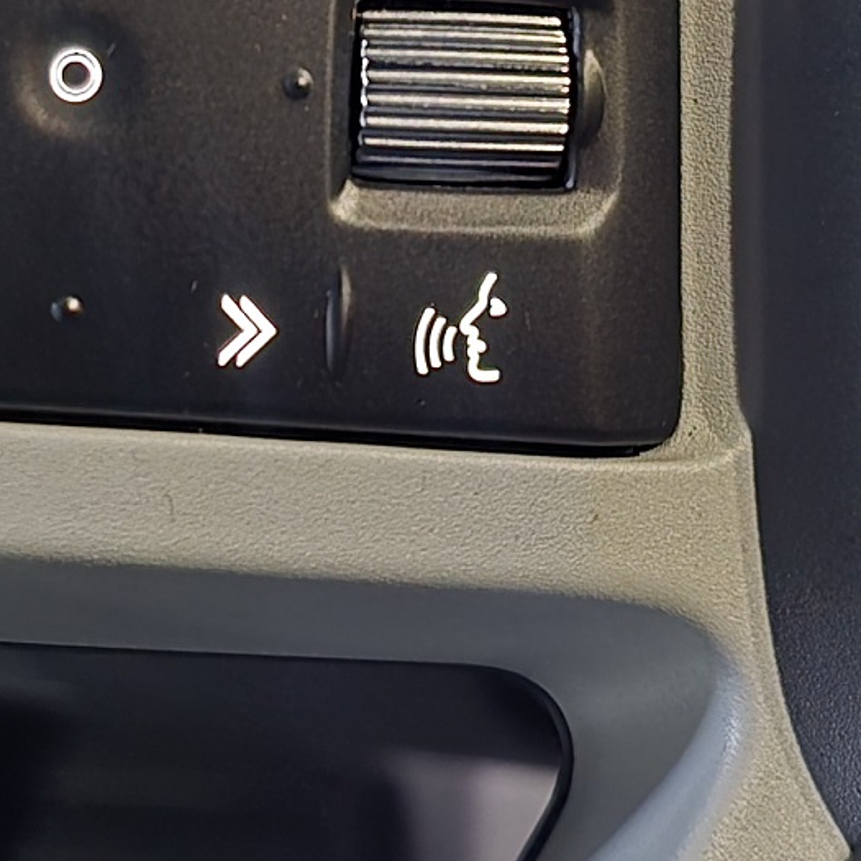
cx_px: 254
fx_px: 2617
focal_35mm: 93
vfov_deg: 18.2
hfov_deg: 18.6
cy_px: -26
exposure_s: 1/30
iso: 2500
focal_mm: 6.3
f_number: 1.7
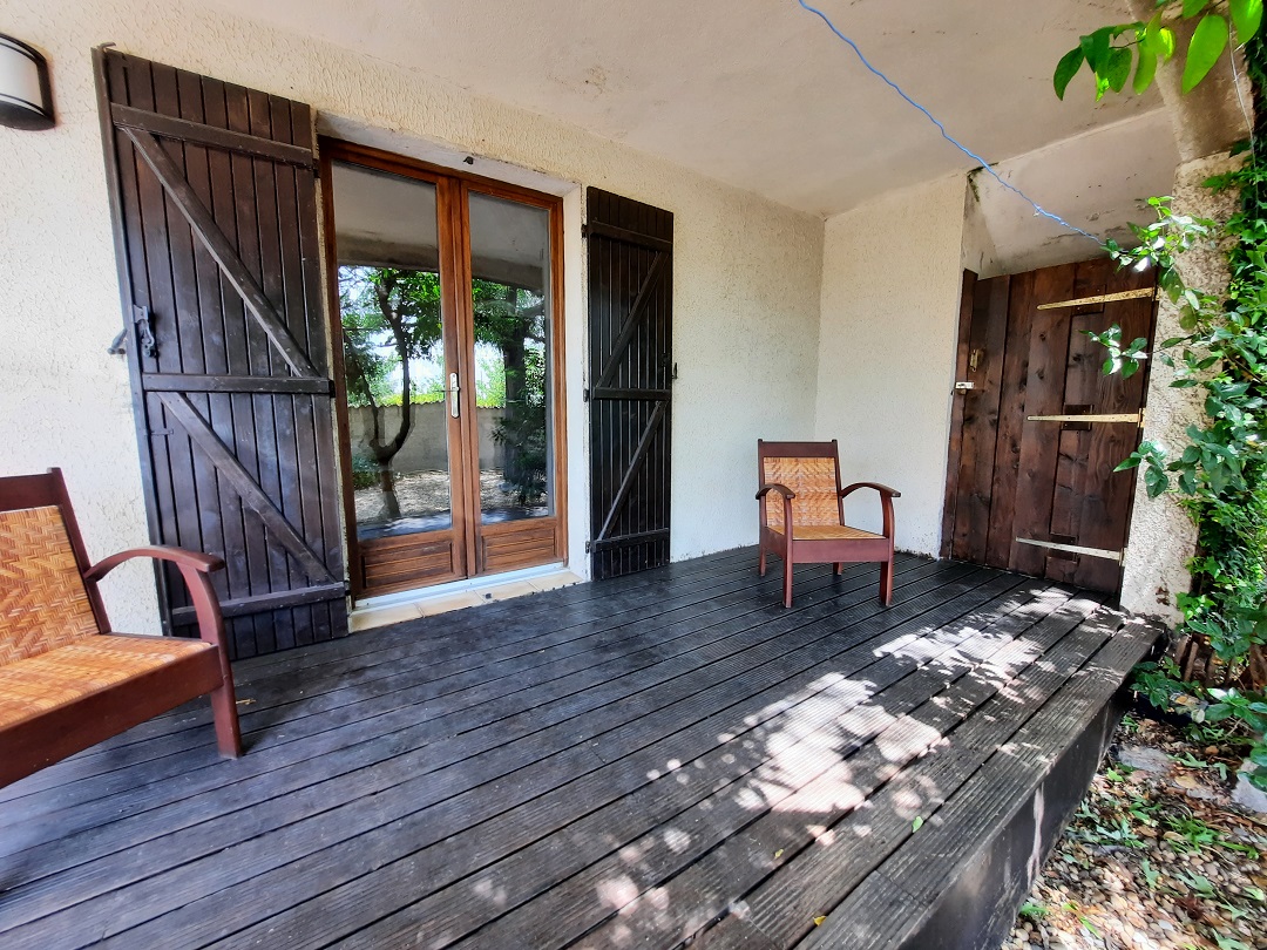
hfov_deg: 106.2
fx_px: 476
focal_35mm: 13
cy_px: 475
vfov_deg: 89.9
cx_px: 634
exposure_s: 1/50
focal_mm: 1.74
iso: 50
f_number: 2.2
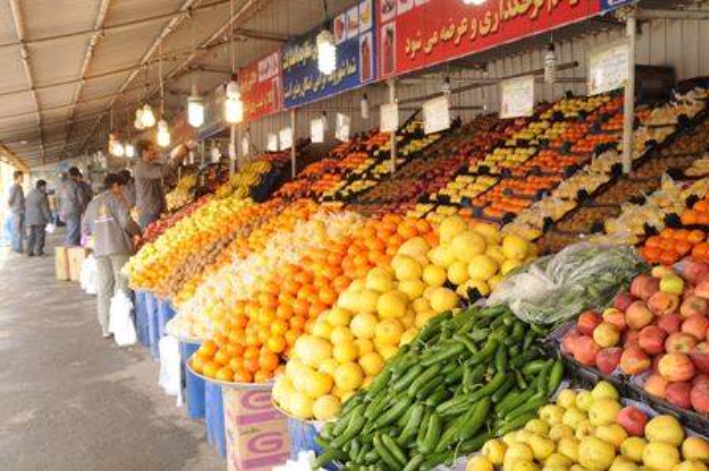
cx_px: 354
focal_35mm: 38
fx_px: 738
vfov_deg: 35.4
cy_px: 236
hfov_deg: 51.3
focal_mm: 25
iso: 400
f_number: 9
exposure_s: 1/80
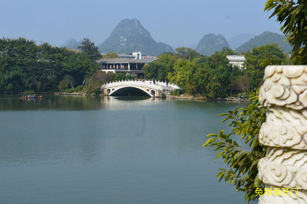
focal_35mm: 63
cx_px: 154
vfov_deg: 21.5
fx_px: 537
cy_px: 102
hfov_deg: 31.9
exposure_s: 1/500
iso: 400
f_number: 11
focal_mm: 42
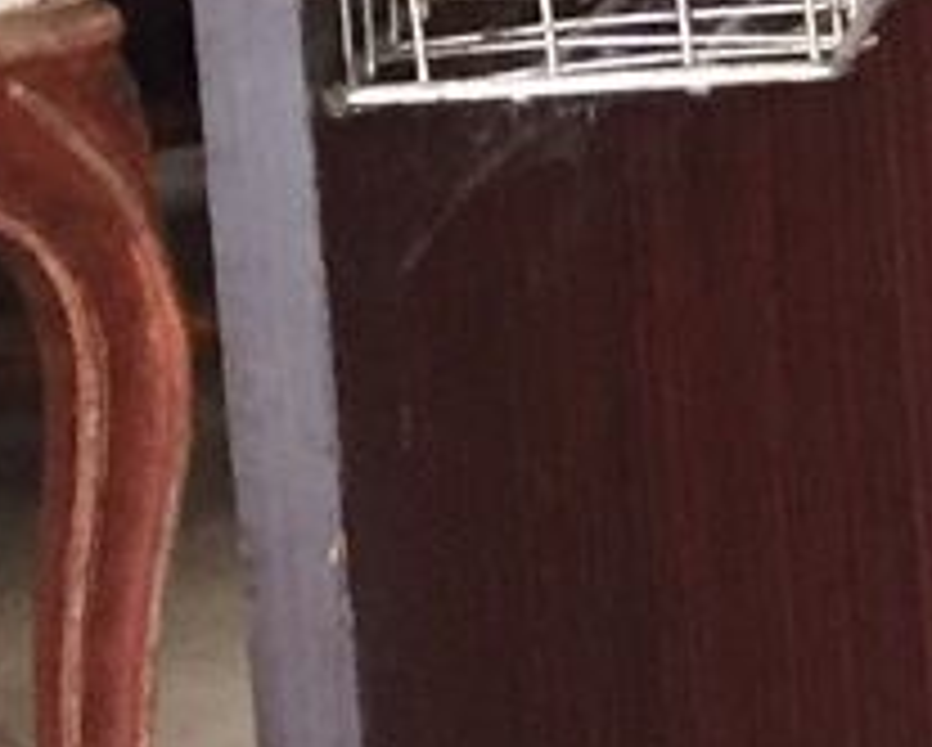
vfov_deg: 6.9
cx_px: 2593
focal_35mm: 223
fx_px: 6157
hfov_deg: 7.7
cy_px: -117
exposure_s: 1/33
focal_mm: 4.15
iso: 250
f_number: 2.2
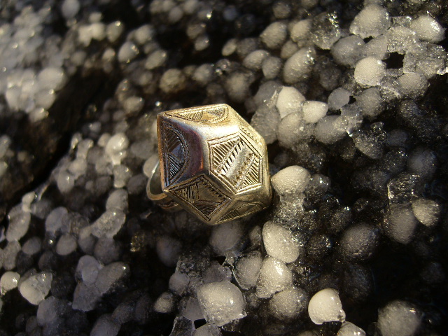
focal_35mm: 35
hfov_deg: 52.6
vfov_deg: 40.7
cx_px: 224
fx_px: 453
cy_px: 168
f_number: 2.8
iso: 80
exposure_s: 1/250
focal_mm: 5.8
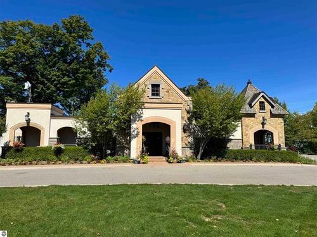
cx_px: 158
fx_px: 220
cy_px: 118
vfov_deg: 56.8
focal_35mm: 24
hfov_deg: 71.6
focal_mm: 6.76
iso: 80
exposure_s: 1/4950
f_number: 1.78
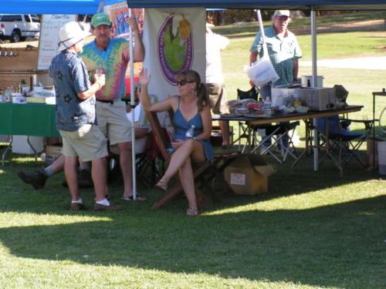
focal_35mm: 143
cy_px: 144
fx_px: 1595
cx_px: 193
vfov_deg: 10.4
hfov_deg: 13.8
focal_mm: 21.9
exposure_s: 1/160
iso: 50
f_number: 4.5
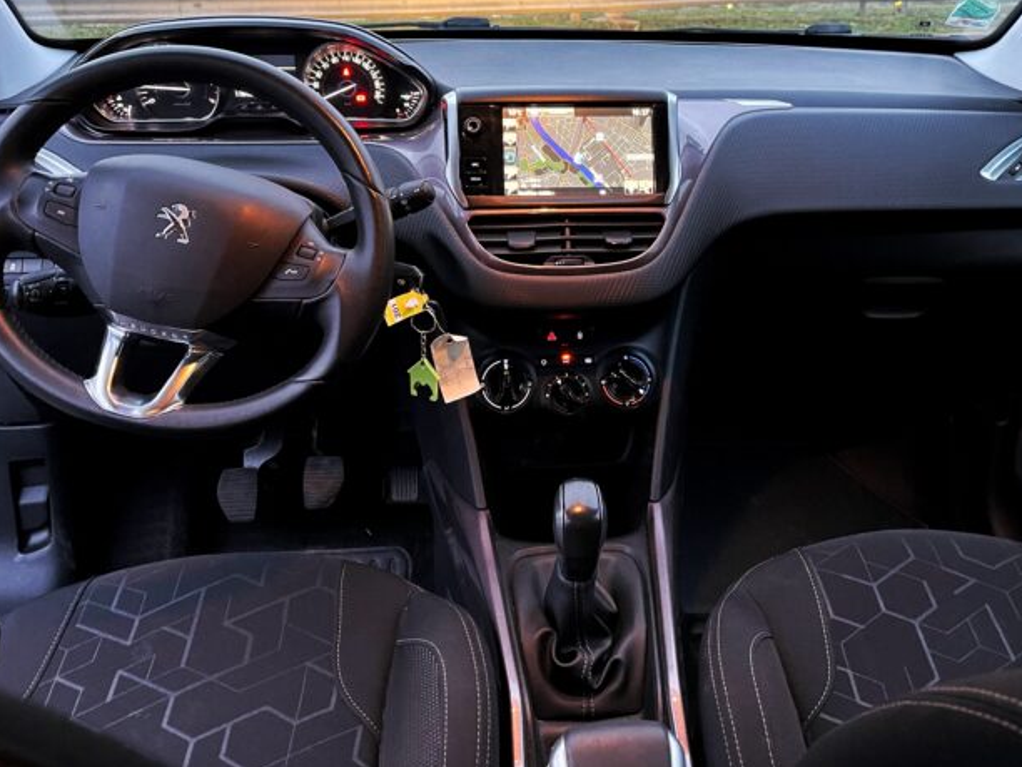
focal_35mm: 34
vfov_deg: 41.4
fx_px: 1004
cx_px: 581
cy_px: 272
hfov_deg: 53.8
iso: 640
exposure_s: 1/35
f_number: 1.6
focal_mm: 5.1
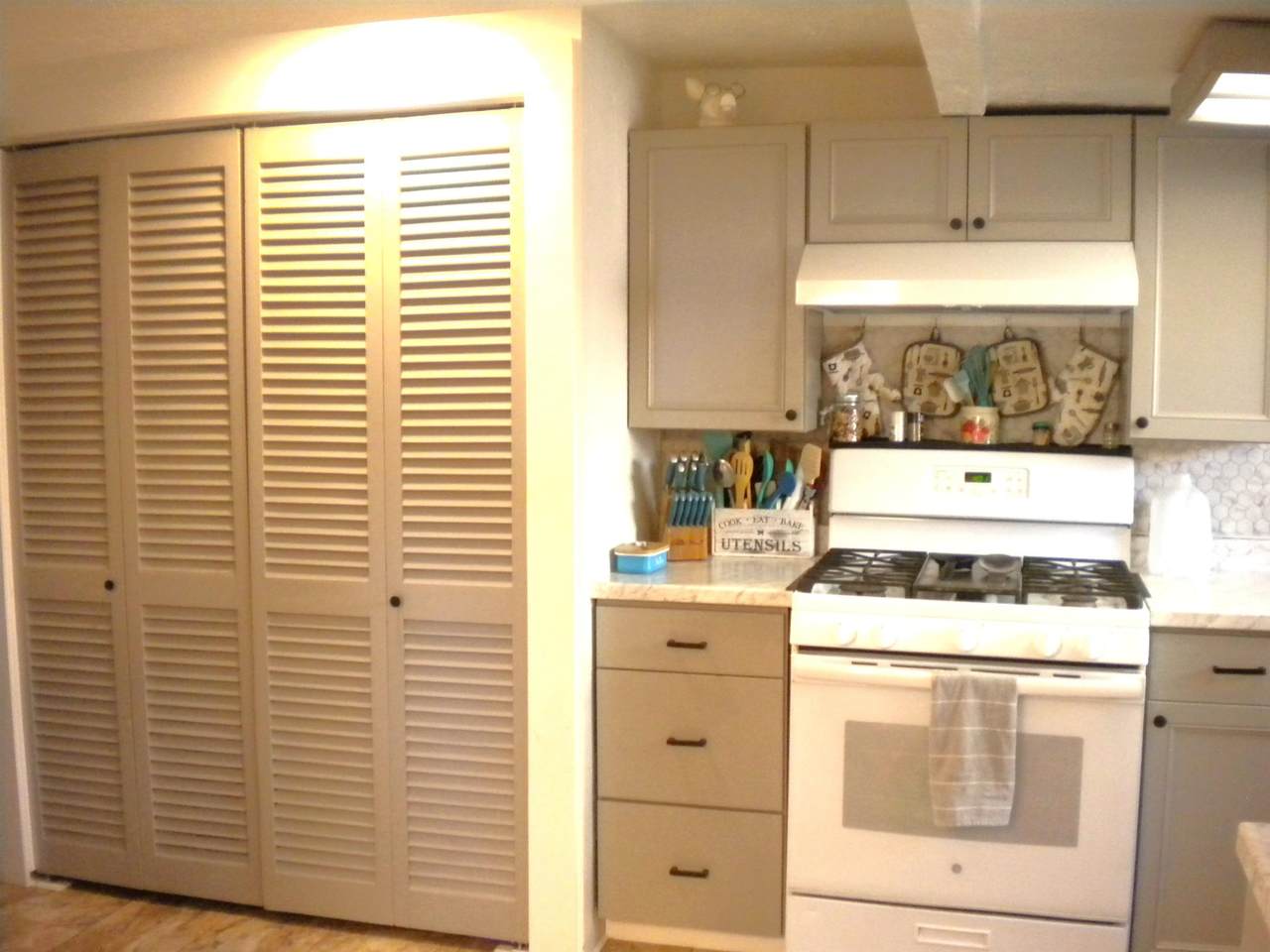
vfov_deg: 40.7
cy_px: 476
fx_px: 1284
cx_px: 635
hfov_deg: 52.6
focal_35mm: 35
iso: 400
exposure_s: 1/54
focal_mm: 6.3
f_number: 3.1
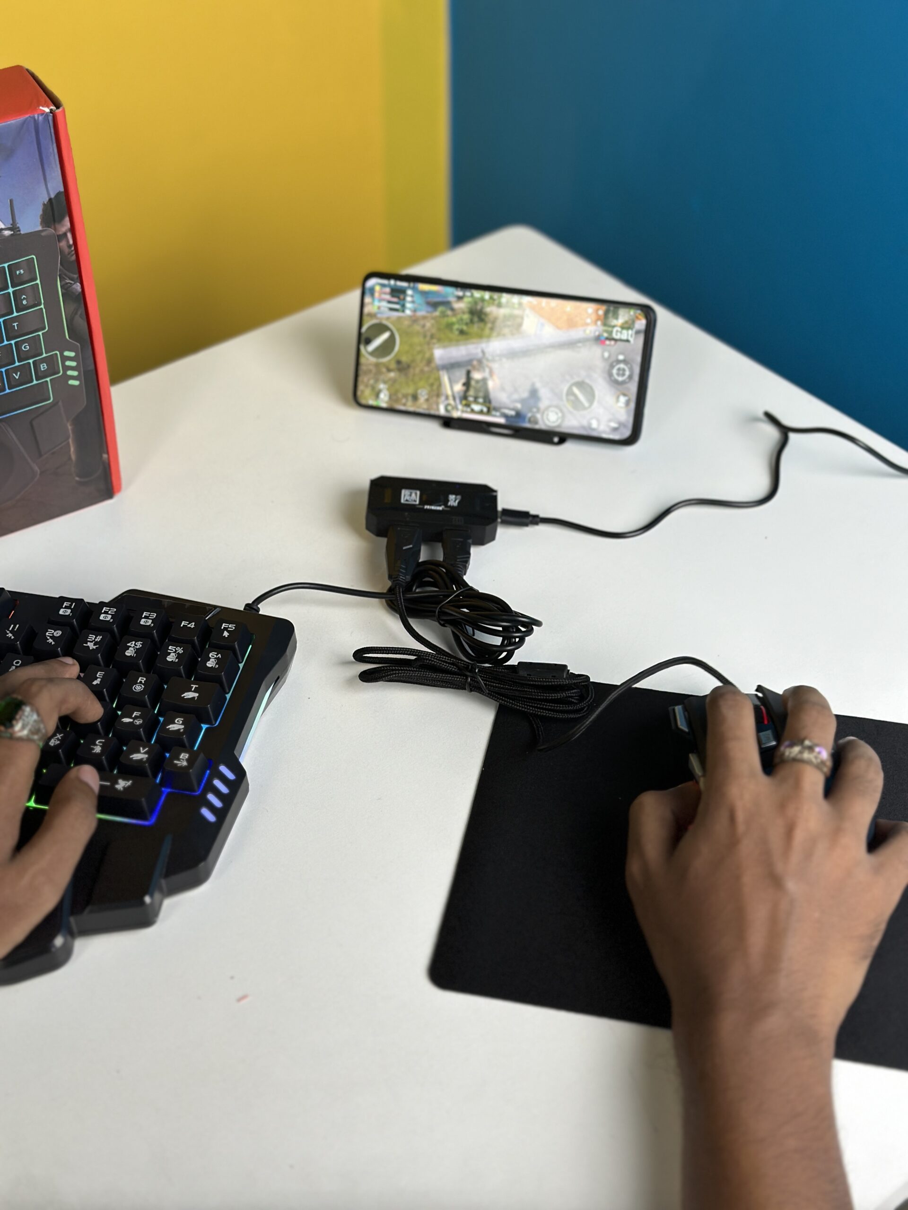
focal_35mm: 48
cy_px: 605
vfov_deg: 39.7
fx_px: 1679
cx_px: 454
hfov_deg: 30.3
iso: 100
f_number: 1.78
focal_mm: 6.86
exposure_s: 1/50
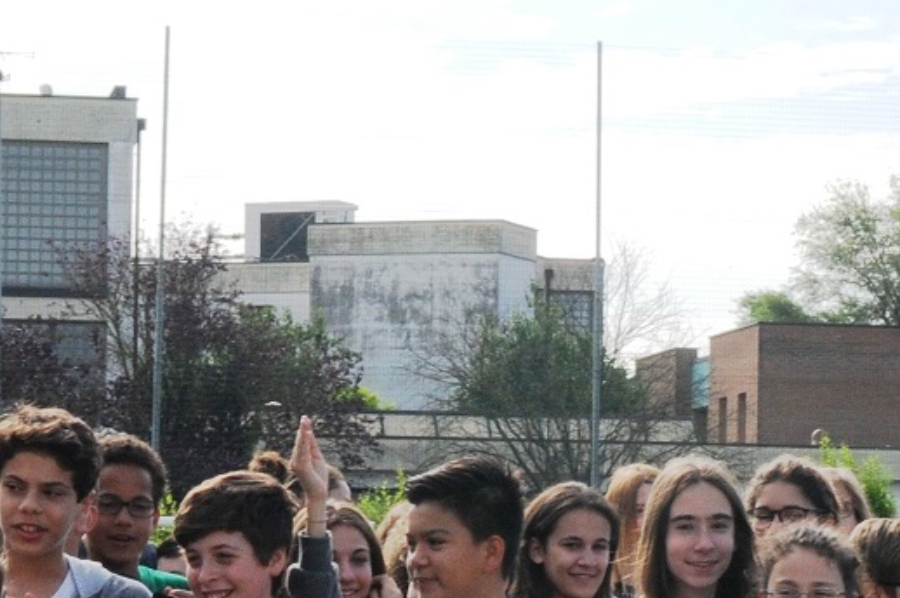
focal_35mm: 149
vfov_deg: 9.1
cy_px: 614
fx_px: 3720
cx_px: 657
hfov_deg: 13.8
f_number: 13
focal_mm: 24
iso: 400
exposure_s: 1/320
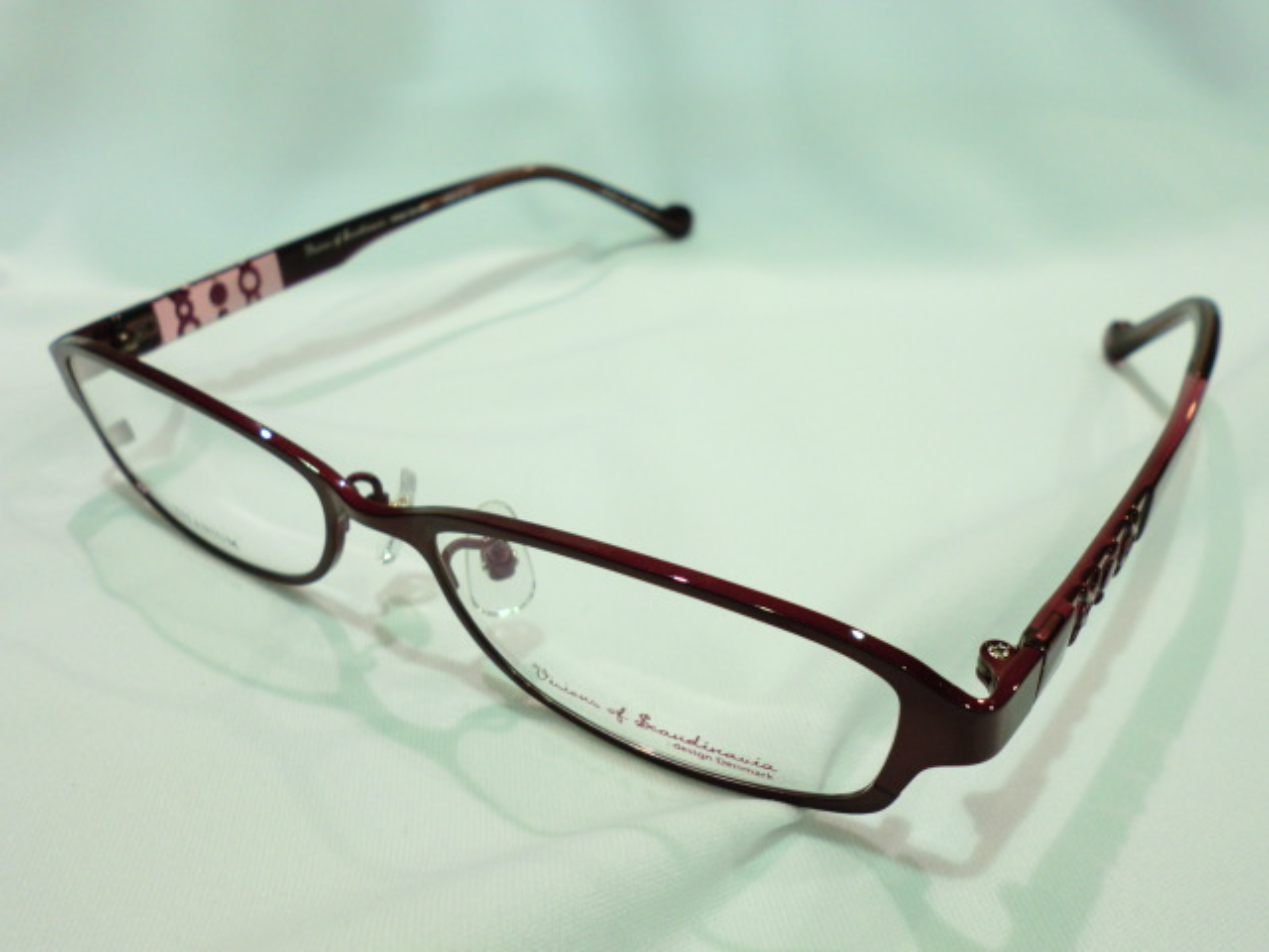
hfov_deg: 56.8
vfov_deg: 44.2
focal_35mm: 32
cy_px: 476
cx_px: 634
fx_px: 1173
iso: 80
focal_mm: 5.8
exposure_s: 1/60
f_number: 3.5
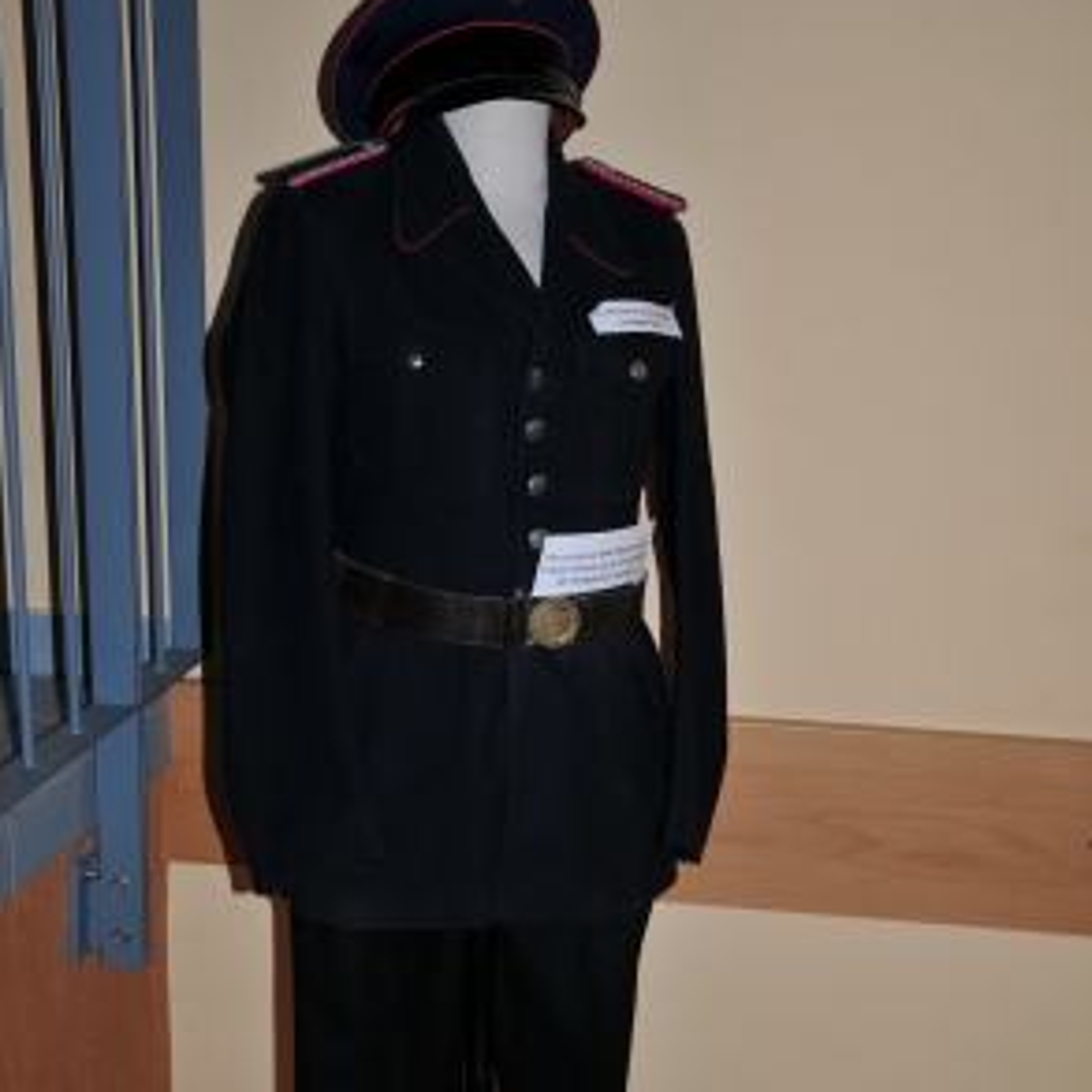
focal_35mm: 51
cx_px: 555
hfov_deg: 33.4
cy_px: 682
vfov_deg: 33.2
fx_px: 1820
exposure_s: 1/60
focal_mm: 26
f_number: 4
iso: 200
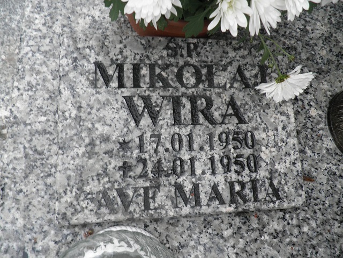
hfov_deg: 71.6
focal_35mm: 24
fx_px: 238
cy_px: 129
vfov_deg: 56.8
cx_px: 172
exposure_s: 1/50
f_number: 3.3
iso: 64
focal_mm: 4.3
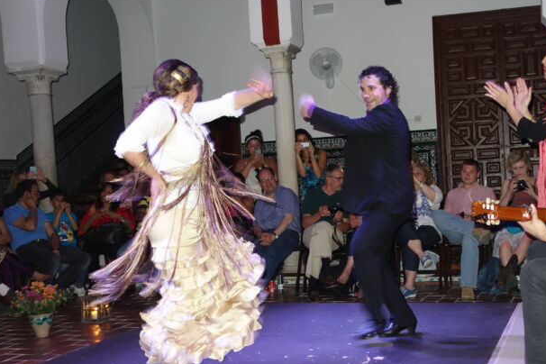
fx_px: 743
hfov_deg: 40.1
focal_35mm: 49
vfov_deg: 27.5
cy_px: 206
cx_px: 342
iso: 800
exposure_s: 1/30
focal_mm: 12.18
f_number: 2.5
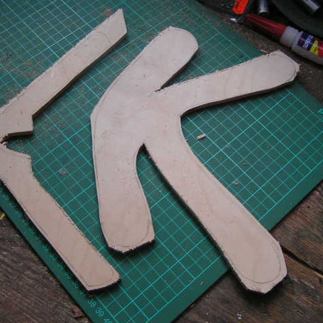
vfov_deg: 37.6
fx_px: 475
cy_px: 162
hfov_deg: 37.5
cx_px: 136
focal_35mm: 45
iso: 64
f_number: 2.8
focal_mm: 5.8
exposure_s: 1/40
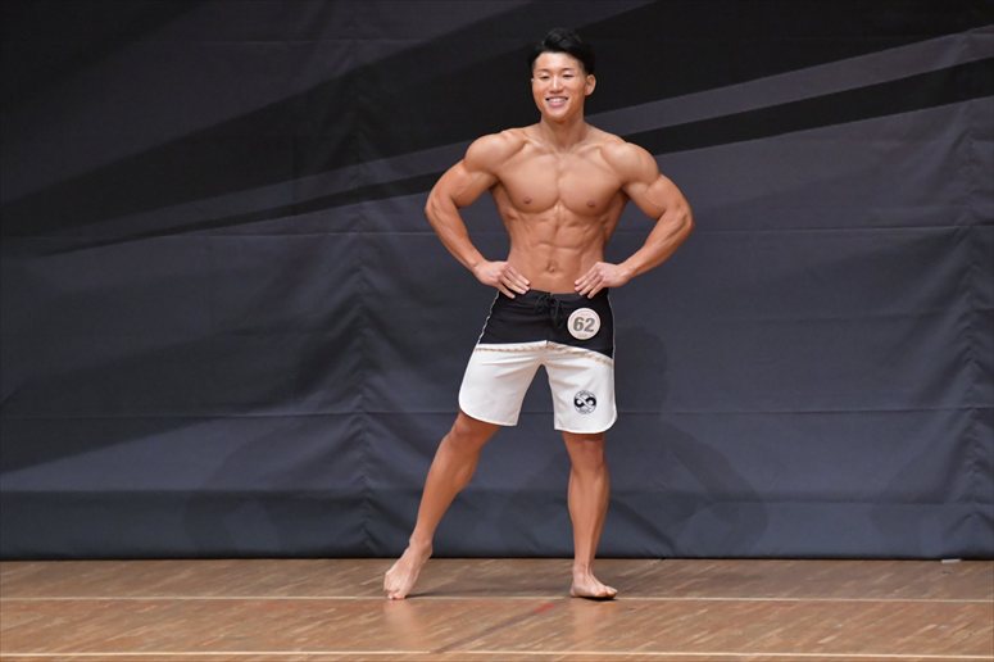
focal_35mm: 315
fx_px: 8693
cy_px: 331
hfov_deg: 6.5
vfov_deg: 4.4
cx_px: 497
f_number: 5.6
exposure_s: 1/400
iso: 6400
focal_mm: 210
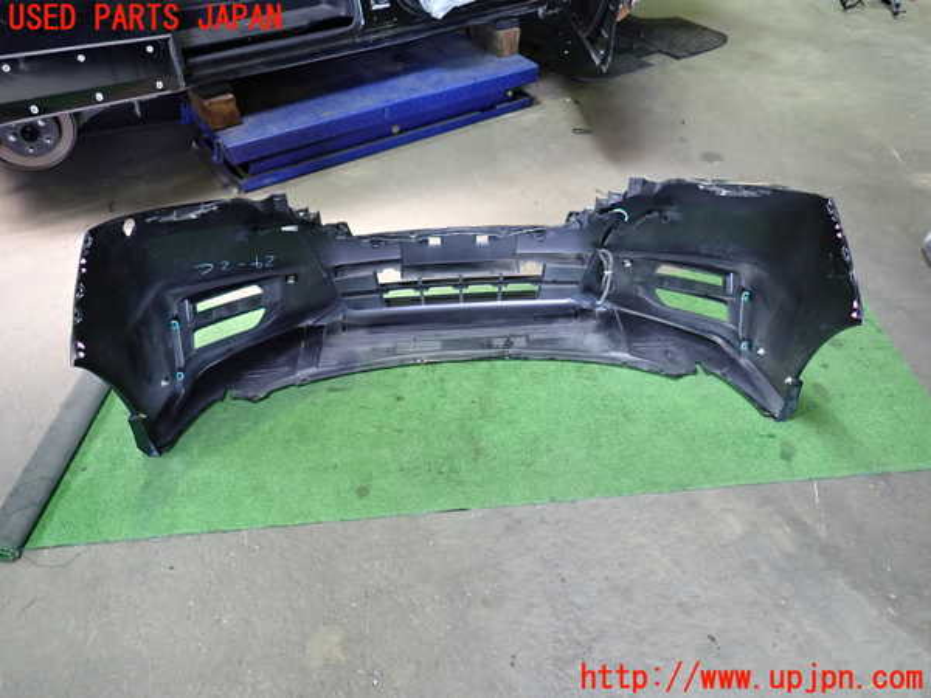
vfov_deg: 54.9
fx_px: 672
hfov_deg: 69.4
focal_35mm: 25
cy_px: 349
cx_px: 466
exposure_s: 1/30
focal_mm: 4.5
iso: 320
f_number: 2
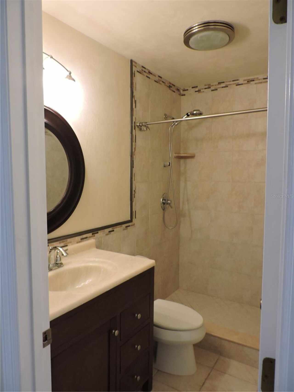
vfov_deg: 71.6
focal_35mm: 24
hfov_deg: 56.8
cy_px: 196
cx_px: 147
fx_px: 272
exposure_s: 1/20
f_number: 3
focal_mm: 4.3
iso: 400
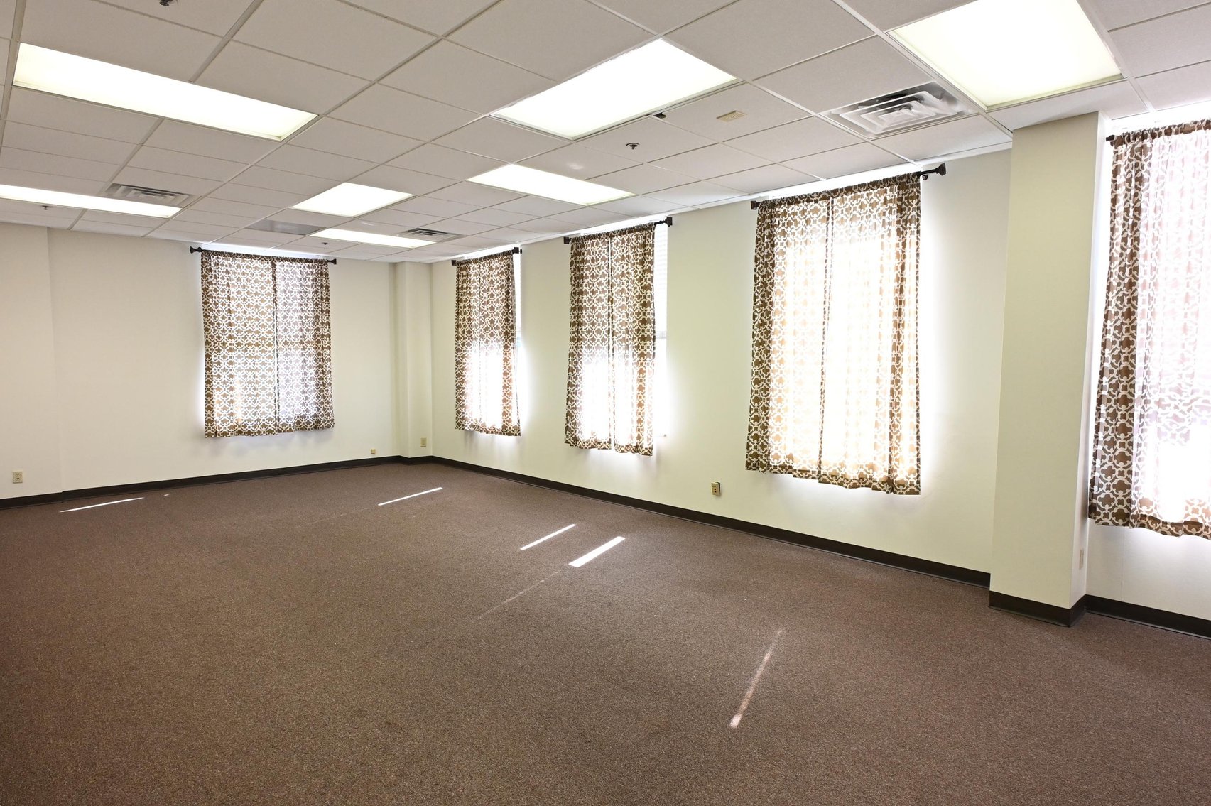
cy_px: 403
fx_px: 672
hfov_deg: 84.0
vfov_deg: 61.9
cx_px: 606
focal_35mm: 20
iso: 500
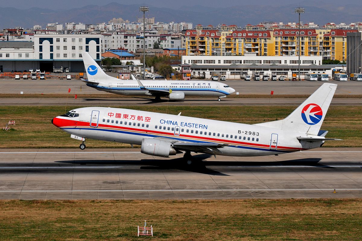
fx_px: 1281
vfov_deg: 10.7
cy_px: 120
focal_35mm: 128
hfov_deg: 16.1
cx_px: 181
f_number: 8
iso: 200
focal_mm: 85
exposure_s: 1/2000
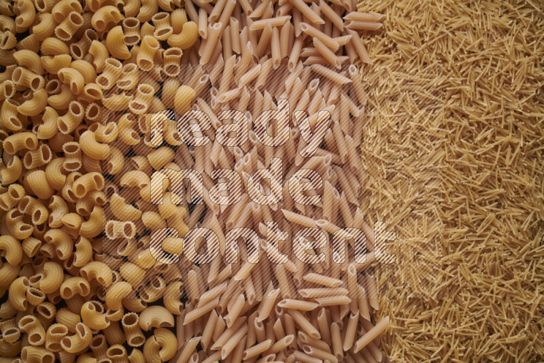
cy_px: 182
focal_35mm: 50
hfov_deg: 39.6
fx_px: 756
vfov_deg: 27.0
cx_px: 272
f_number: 8
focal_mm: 50
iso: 160
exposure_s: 1/100
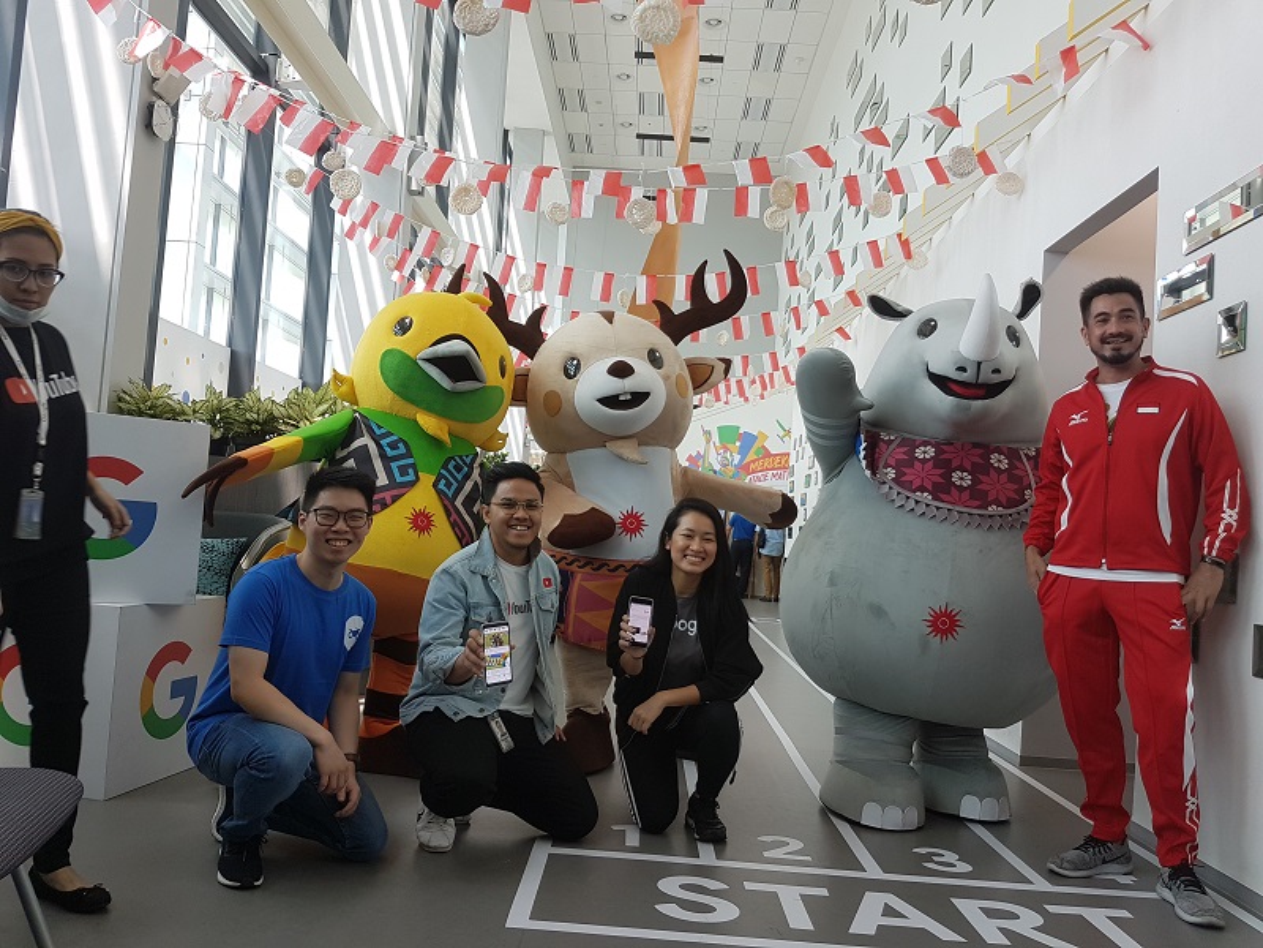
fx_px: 949
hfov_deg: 67.3
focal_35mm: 26
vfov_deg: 53.1
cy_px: 474
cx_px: 632
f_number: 1.7
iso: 40
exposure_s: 1/113
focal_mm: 4.2
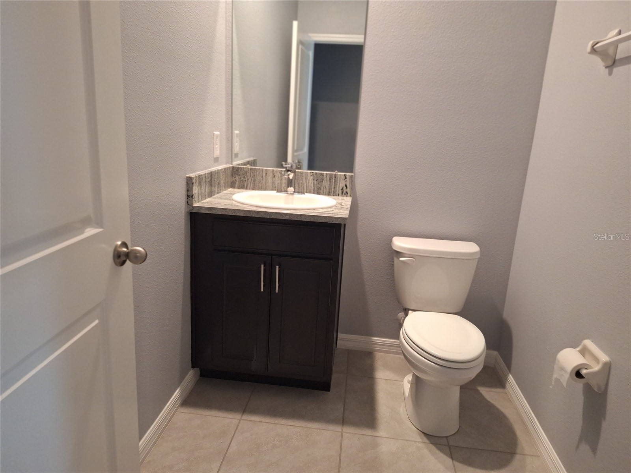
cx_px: 316
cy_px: 236
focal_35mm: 23
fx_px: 419
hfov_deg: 73.9
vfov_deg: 58.9
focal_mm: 5.54
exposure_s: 1/30
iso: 320
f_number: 1.8
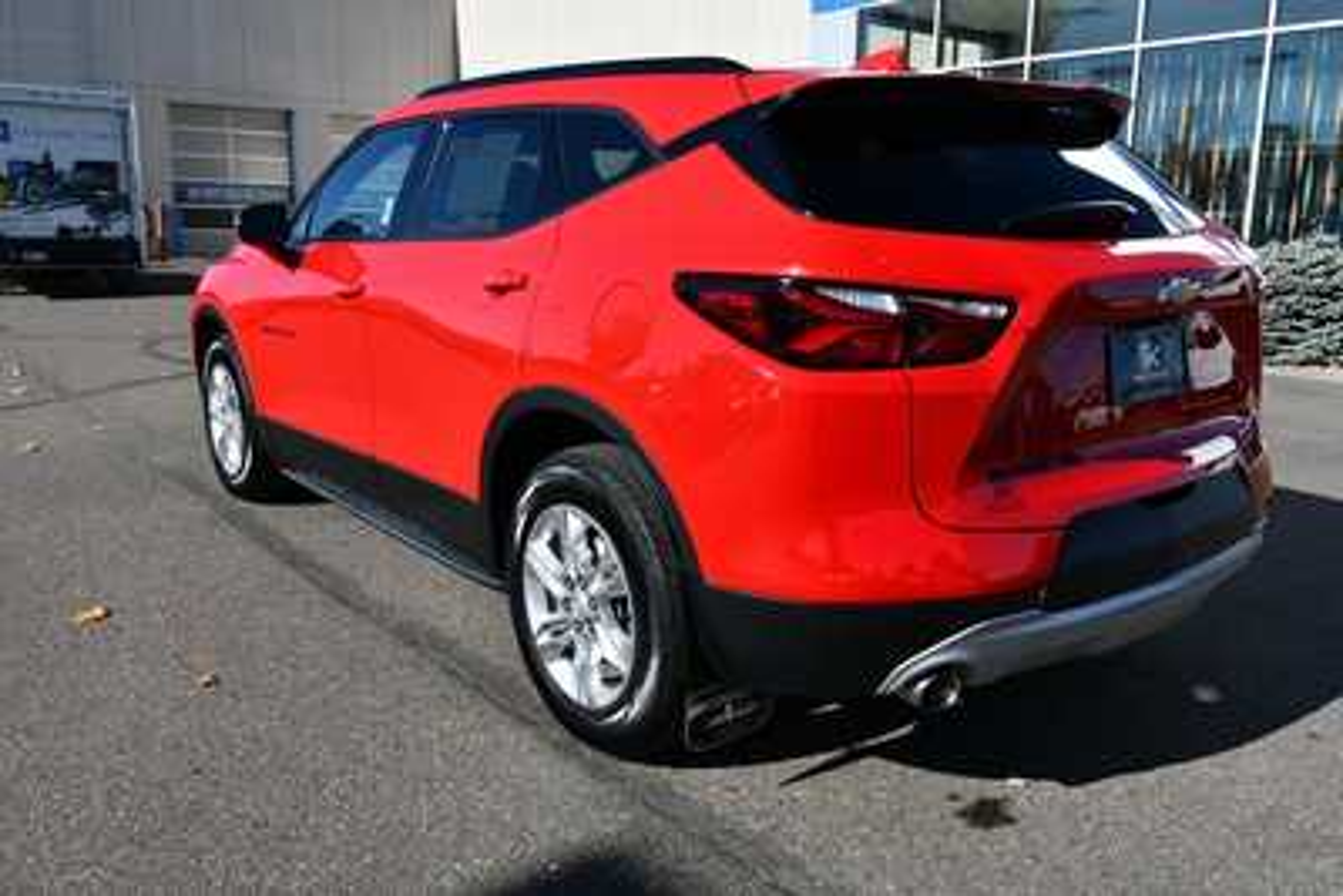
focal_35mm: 30
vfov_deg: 43.6
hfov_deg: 61.9
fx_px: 1120
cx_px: 672
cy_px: 448
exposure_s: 1/320
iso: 100
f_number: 9
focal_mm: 20
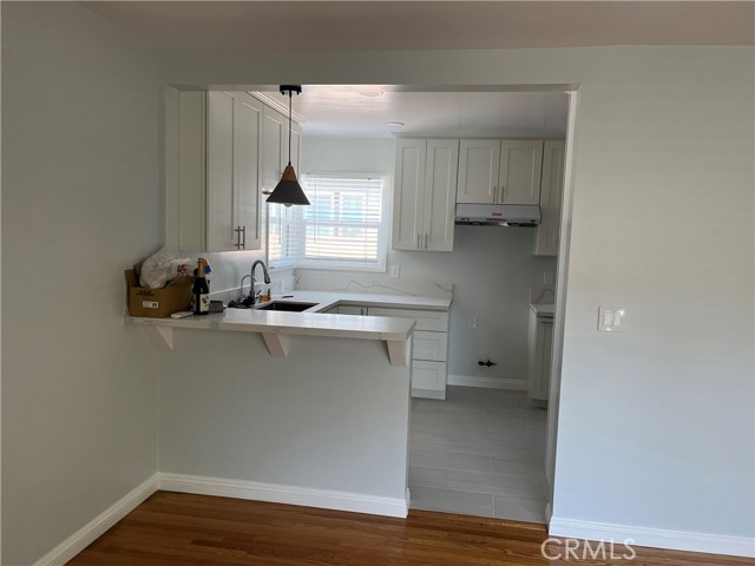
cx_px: 378
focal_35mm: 26
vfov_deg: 53.1
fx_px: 567
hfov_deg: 67.3
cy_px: 283
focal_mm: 5.1
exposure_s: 1/121
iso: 125
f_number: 1.6
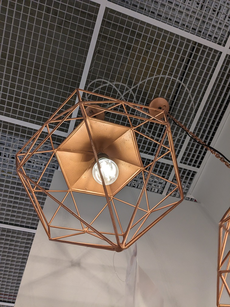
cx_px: 115
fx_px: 239
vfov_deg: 65.3
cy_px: 154
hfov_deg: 51.4
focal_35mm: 27
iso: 89
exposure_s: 1/50
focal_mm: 4.38
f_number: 1.73
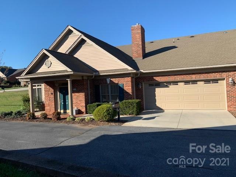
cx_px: 118
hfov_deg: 67.3
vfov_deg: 53.1
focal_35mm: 26
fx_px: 177
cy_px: 88
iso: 25
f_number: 1.8
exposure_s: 1/1610
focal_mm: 4.25
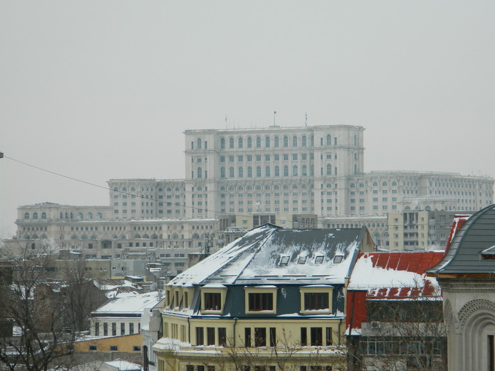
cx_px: 253
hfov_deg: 10.8
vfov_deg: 8.1
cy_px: 187
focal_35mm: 183
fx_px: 2616
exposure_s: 1/500
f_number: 5.1
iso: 80
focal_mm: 31.8
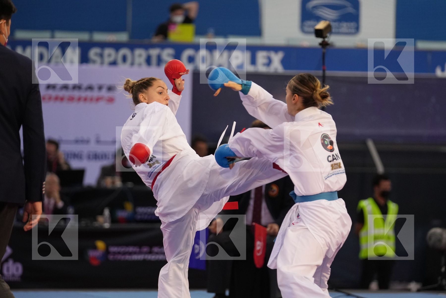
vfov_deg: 5.1
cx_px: 223
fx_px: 3308
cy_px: 149
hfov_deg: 7.7
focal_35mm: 267
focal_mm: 178
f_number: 2.8
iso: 2000
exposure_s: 1/1000
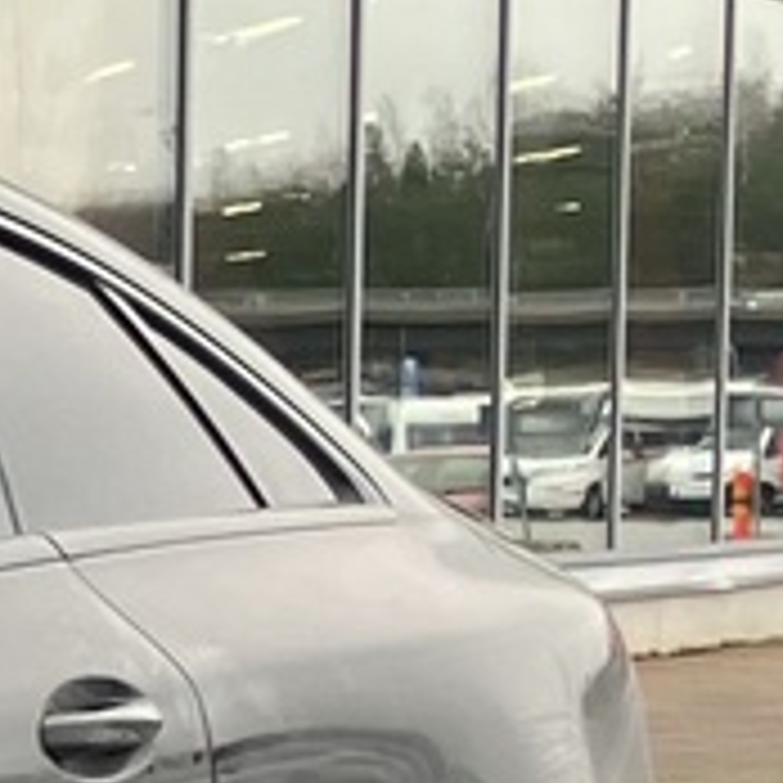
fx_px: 5246
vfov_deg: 8.4
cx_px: -1768
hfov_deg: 7.3
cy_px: 1080
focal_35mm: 205
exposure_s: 1/121
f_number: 1.8
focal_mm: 3.99
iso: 64
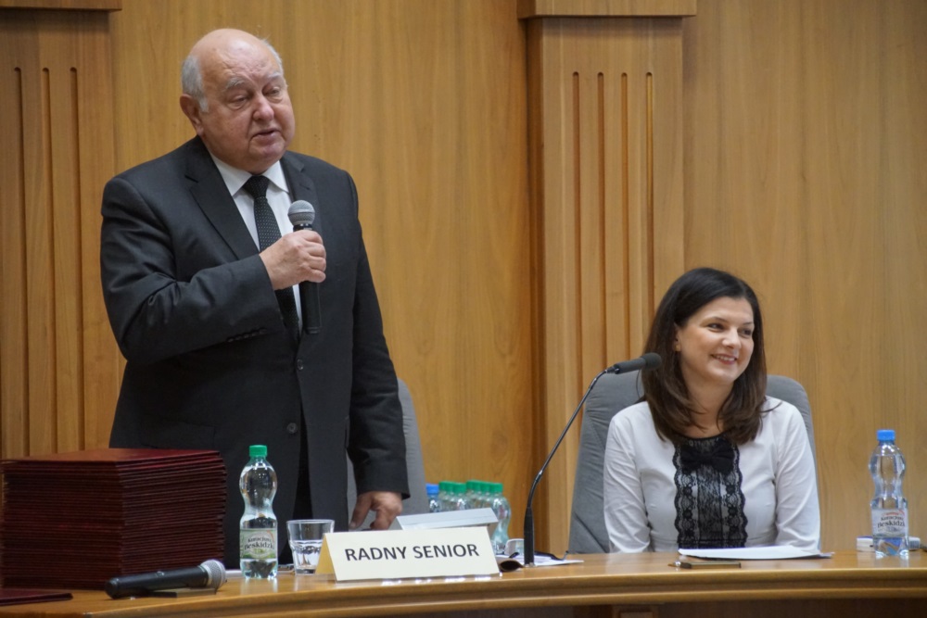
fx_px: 4249
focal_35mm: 165
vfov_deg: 8.3
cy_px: 309
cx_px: 464
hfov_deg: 12.5
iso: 3200
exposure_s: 1/160
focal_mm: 110
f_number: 5.6
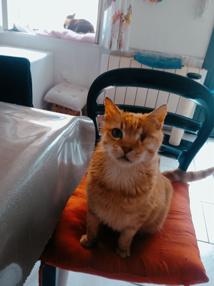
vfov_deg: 63.4
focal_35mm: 28
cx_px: 107
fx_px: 231
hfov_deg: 49.7
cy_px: 143
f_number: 2.2
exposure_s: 1/20
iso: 1110
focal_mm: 3.43
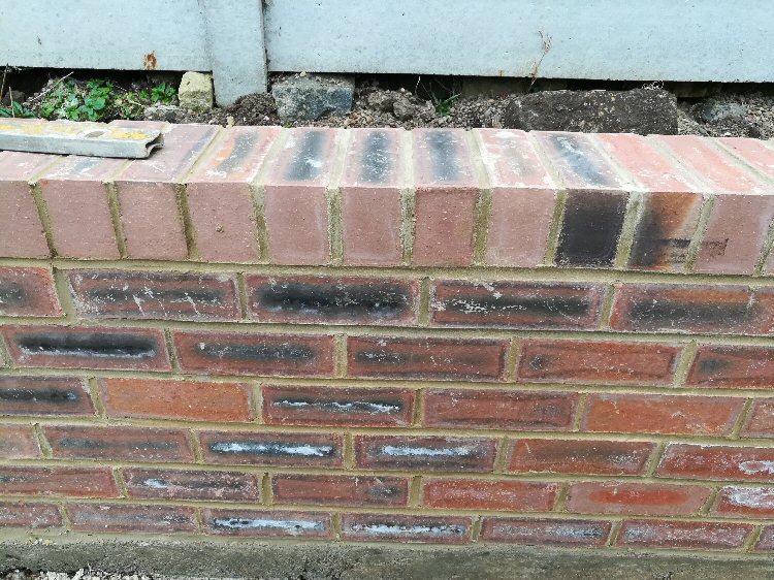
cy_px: 290
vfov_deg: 53.0
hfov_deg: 67.3
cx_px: 387
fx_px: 581
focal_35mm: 26
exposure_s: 1/50
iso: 80
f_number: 2.2
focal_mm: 3.83
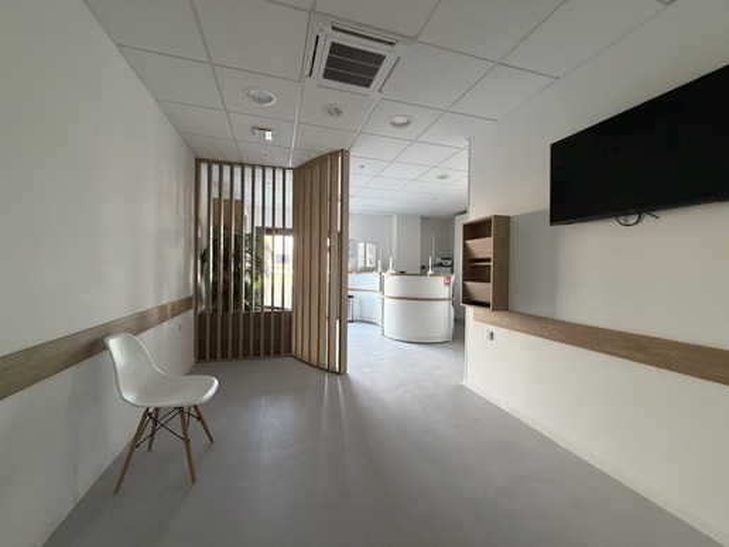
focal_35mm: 14
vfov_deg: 85.7
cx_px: 364
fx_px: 295
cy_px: 274
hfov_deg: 102.1
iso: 320
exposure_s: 1/66
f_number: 2.2
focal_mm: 2.22
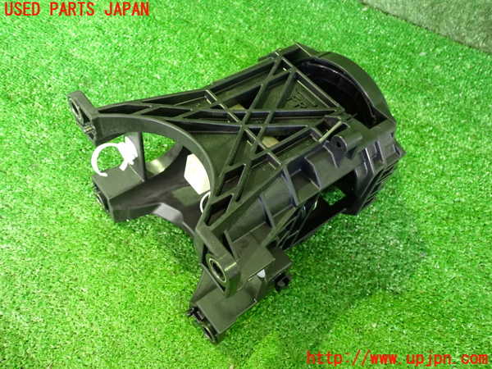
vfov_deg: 46.8
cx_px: 246
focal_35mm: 30
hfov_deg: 60.0
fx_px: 426
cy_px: 184
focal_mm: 5.4
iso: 800
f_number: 2.3
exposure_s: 1/25
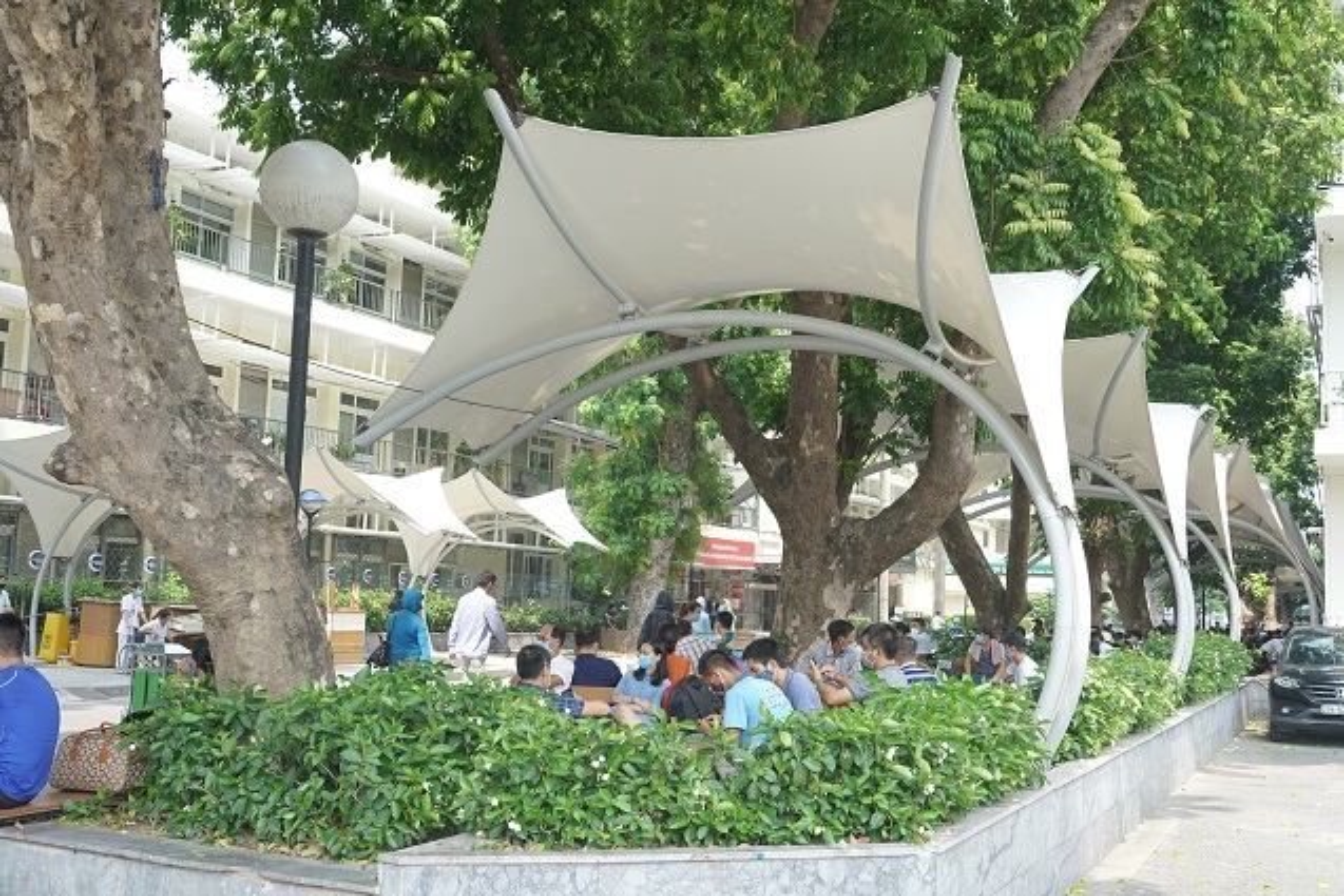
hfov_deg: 51.9
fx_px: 1382
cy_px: 448
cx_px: 672
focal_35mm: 37
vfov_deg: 36.0
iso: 400
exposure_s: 1/200
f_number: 7.1
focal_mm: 37
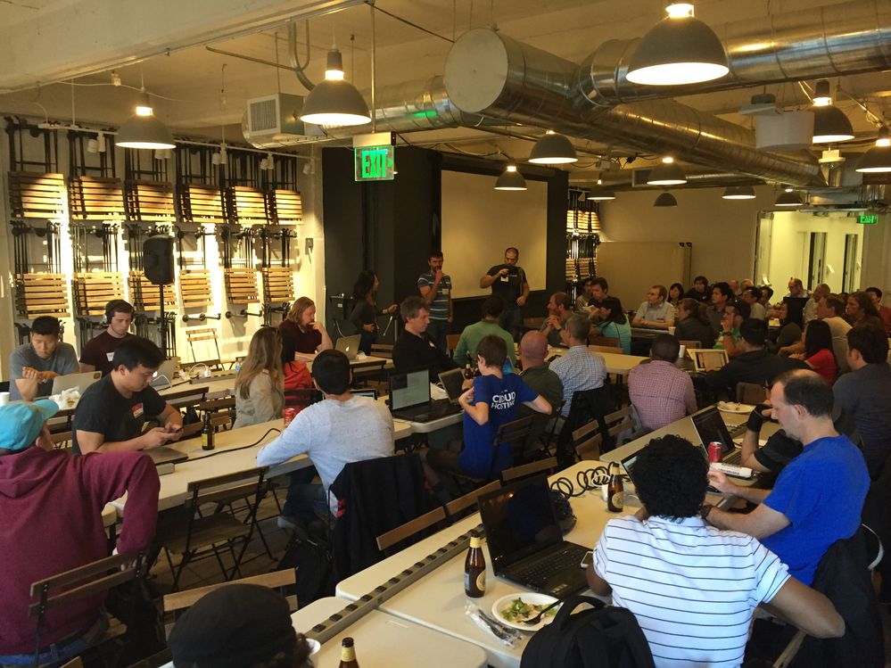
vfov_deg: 48.2
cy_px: 334
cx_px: 446
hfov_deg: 61.7
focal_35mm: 29
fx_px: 746
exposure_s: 1/30
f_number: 2.2
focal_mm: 4.15
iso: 160
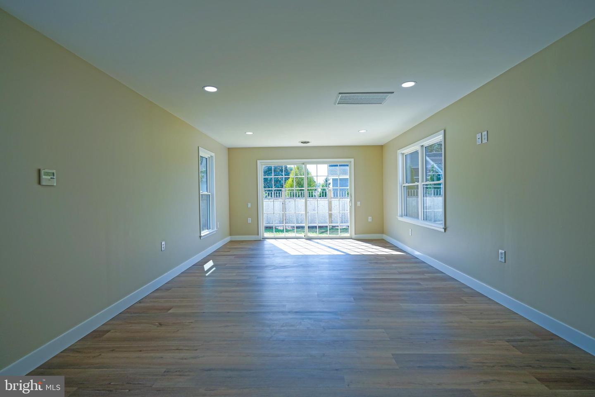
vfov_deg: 73.7
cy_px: 198
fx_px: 264
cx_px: 298
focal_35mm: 16
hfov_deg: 96.7
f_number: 4
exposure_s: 1/160
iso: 100
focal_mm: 16
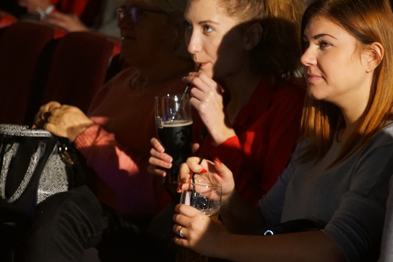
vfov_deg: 5.3
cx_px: 192
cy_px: 104
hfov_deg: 8.0
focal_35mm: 259
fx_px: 2827
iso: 3200
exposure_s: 1/50
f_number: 5.6
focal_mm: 130
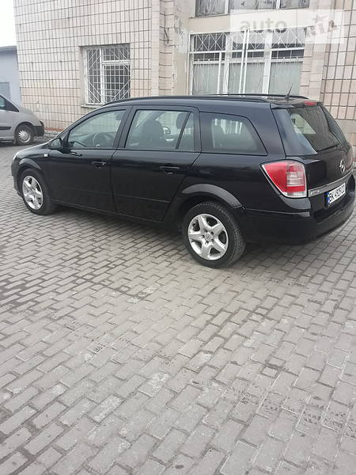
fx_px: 384
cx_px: 178
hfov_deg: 49.7
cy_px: 238
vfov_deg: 63.4
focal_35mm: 28
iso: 40
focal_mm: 3.7
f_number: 1.9
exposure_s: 1/347
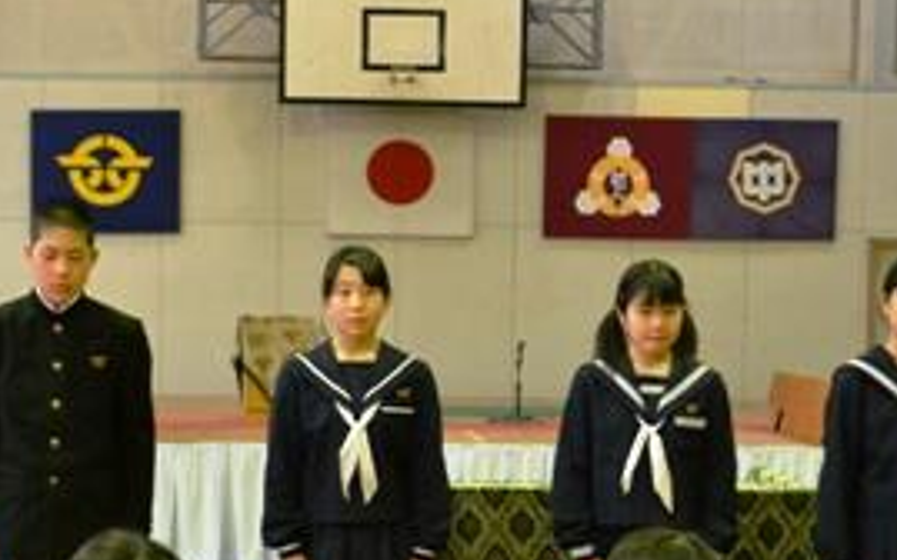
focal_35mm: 74
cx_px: 340
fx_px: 1805
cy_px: 462
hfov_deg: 27.8
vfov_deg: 17.5
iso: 3200
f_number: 4.5
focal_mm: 29
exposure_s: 1/60
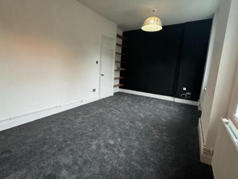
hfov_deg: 87.3
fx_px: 124
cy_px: 85
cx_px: 104
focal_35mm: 18
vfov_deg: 71.6
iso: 250
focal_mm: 2.22
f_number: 2.2
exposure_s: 1/100
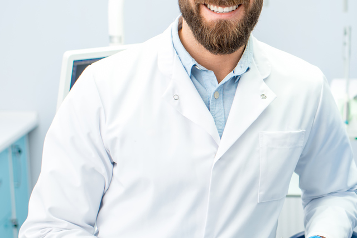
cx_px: 368
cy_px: 133
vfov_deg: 16.7
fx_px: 813
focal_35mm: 82
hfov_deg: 23.6
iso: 200
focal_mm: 35
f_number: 2.8
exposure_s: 1/200
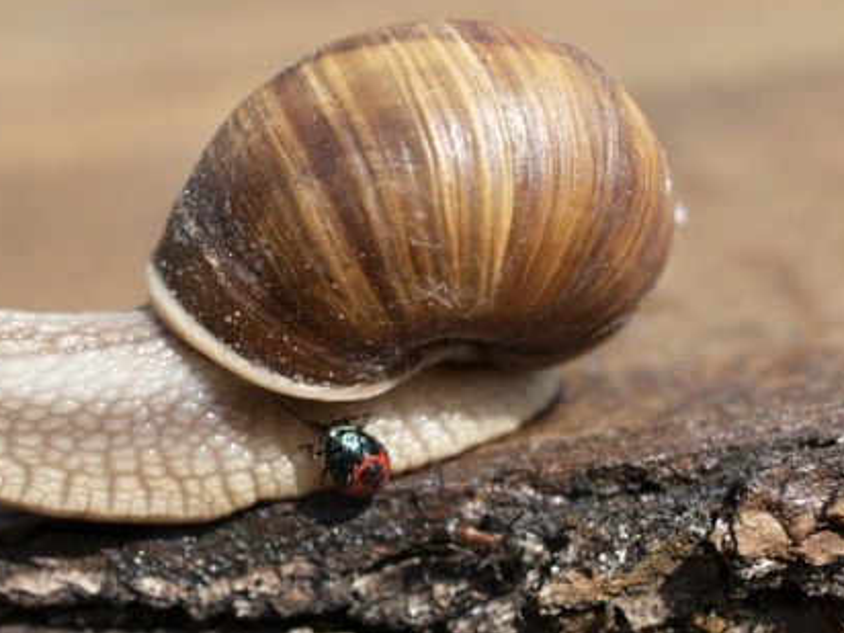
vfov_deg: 17.5
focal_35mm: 84
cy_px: 387
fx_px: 2048
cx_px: 256
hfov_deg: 23.1
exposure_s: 1/320
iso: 100
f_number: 8
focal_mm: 40
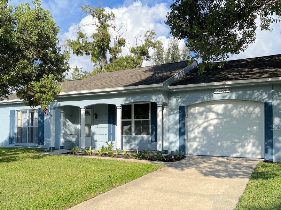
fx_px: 268
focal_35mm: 33
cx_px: 125
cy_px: 127
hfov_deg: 55.2
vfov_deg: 42.7
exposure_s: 1/4630
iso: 50
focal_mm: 5.7
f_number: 1.5
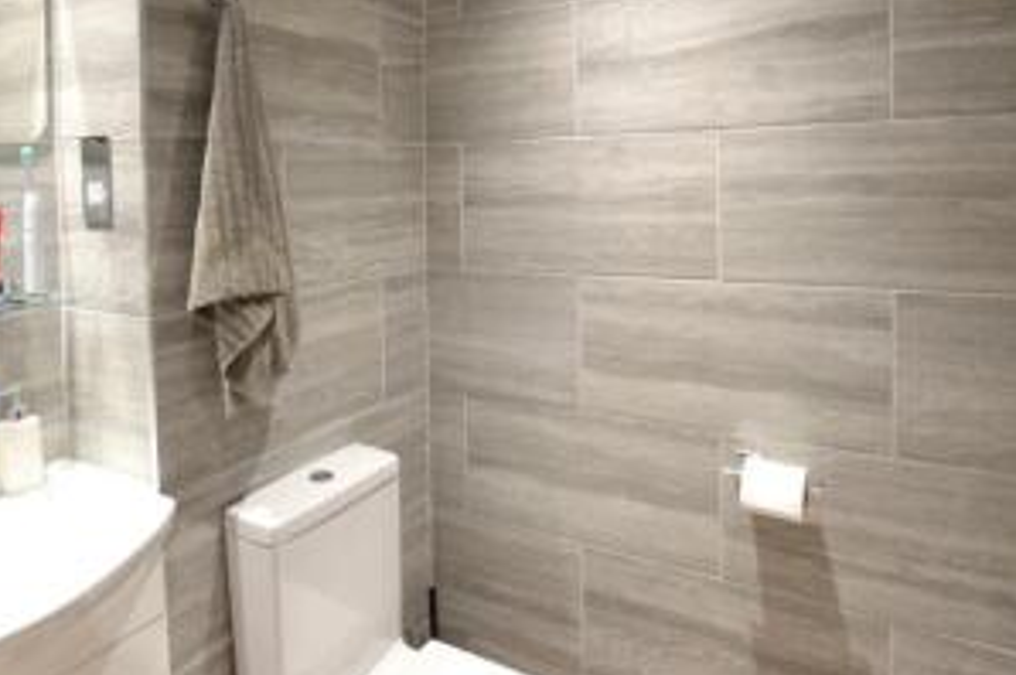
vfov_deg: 51.5
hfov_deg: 73.5
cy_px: 196
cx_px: 450
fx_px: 677
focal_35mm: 24
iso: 2500
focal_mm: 10
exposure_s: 1/60
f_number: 3.5
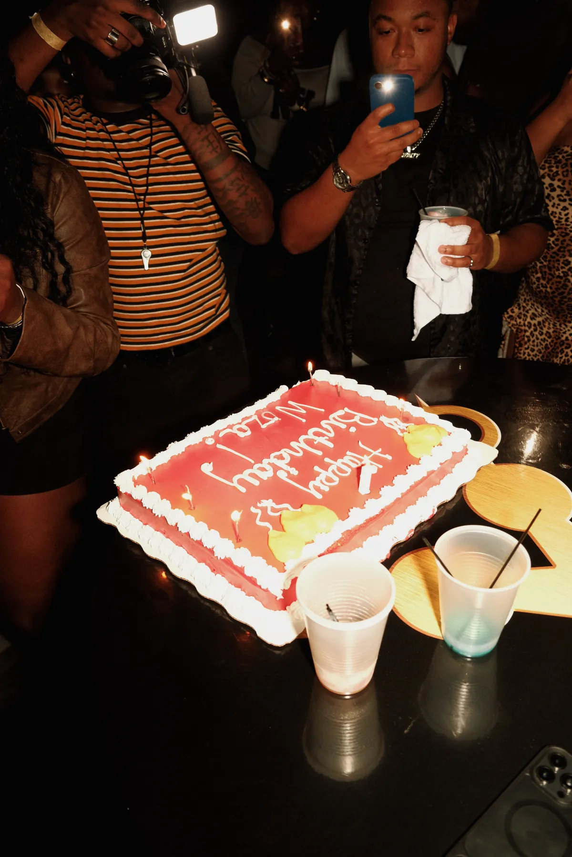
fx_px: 691
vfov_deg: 63.7
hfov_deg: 45.0
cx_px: 286
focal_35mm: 29
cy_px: 428
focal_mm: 19.6
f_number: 3.6
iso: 1250
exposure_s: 1/100
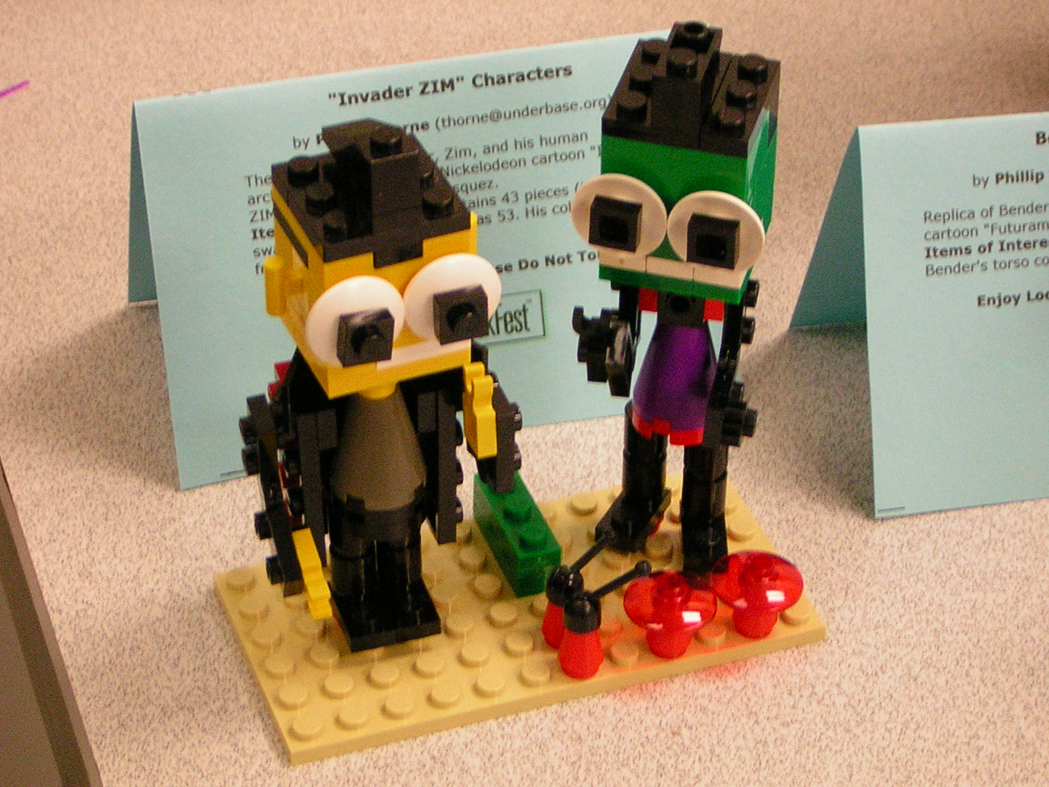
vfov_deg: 13.7
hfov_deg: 18.2
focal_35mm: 108
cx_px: 524
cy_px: 394
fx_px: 3273
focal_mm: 14.1
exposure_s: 1/5.4
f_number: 4.7
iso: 152
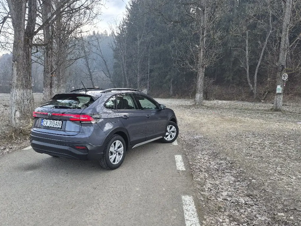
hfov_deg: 69.3
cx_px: 139
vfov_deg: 54.9
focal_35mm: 25
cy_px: 112
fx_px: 217
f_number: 1.8
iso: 80
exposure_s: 1/909
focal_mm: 5.4
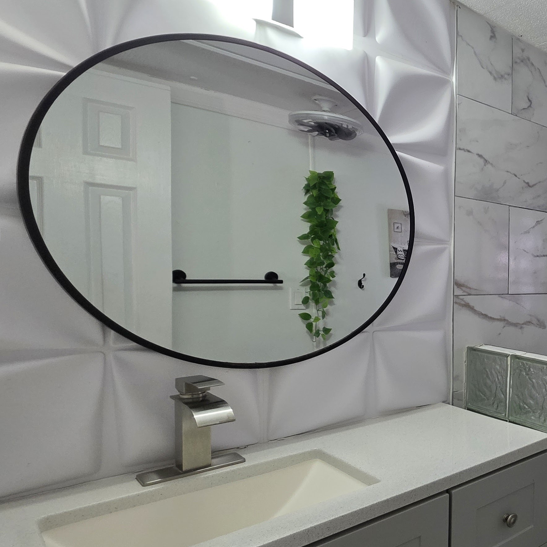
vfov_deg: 60.8
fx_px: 465
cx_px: 614
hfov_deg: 44.7
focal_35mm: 26
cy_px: 300
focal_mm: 2.2
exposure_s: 1/120
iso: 250
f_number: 1.9
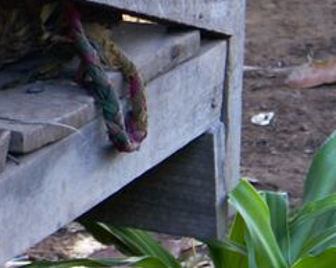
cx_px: -264
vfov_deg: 3.1
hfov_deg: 3.9
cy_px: -274
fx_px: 4867
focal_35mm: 490
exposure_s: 1/30
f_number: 5.6
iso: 100
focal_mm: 70
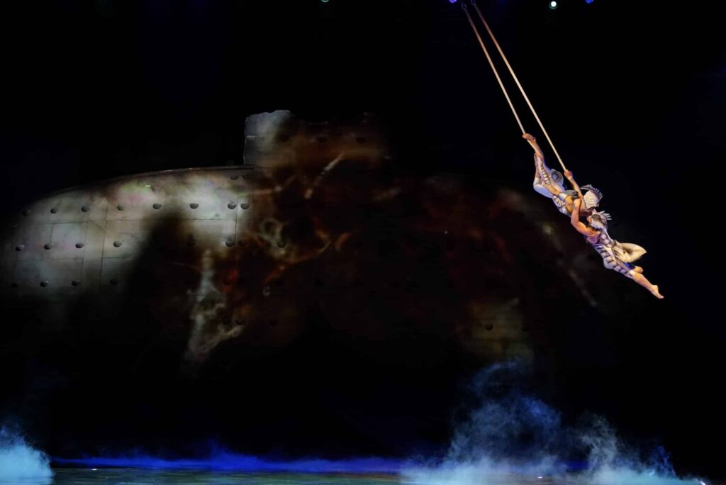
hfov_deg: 28.8
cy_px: 242
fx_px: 1412
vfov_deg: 19.5
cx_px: 363
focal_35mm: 70
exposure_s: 1/250
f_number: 4.5
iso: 6400
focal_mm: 70
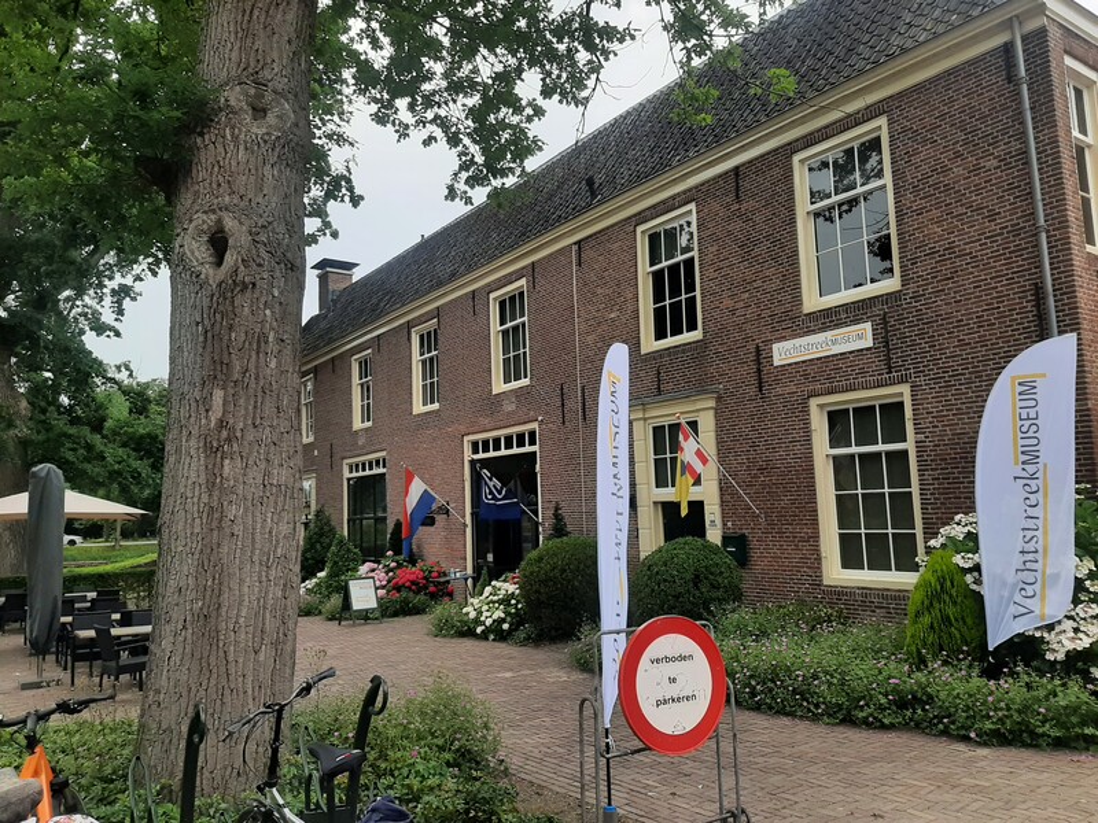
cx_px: 549
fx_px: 825
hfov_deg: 67.3
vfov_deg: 53.1
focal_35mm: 26
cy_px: 412
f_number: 1.7
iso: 40
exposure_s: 1/1783
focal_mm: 3.93
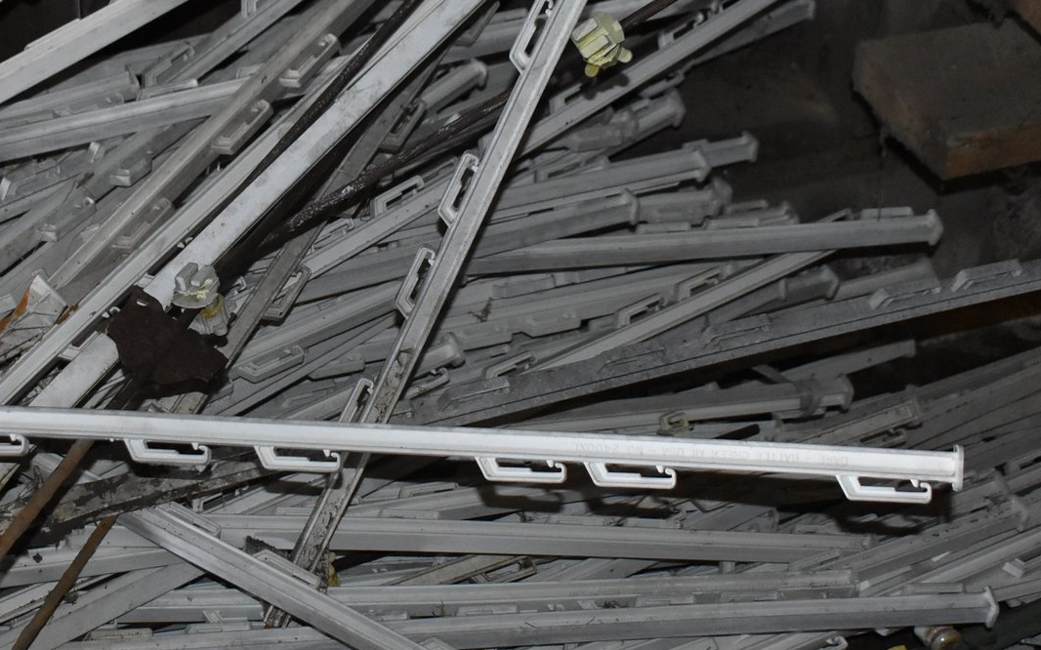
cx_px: 322
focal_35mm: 78
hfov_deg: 26.3
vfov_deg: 16.7
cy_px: 264
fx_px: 2213
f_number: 4.5
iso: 2800
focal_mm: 32
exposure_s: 1/60
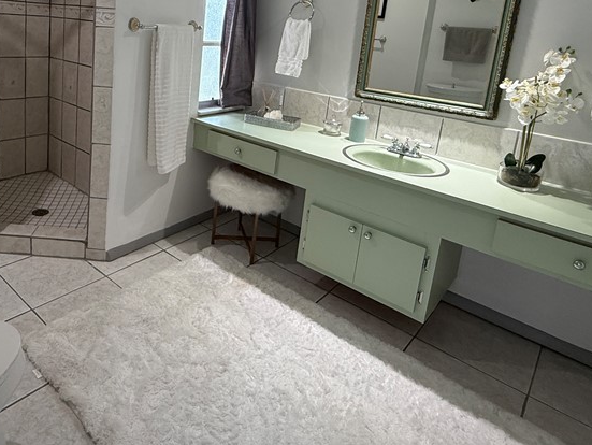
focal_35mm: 26
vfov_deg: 50.6
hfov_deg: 64.7
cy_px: 103
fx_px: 445
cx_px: 176
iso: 200
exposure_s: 1/120
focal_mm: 2.22
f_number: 2.2
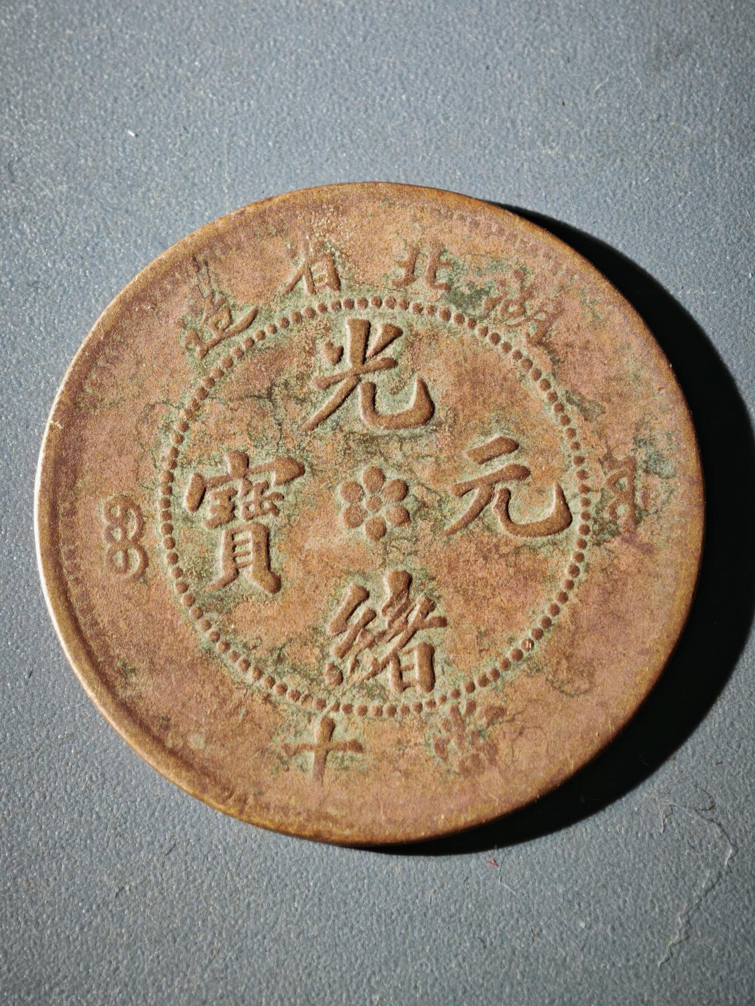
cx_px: 378
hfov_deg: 14.5
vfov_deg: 19.3
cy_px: 503
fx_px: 2966
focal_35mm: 102
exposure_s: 1/100
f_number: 2
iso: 500
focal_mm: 9
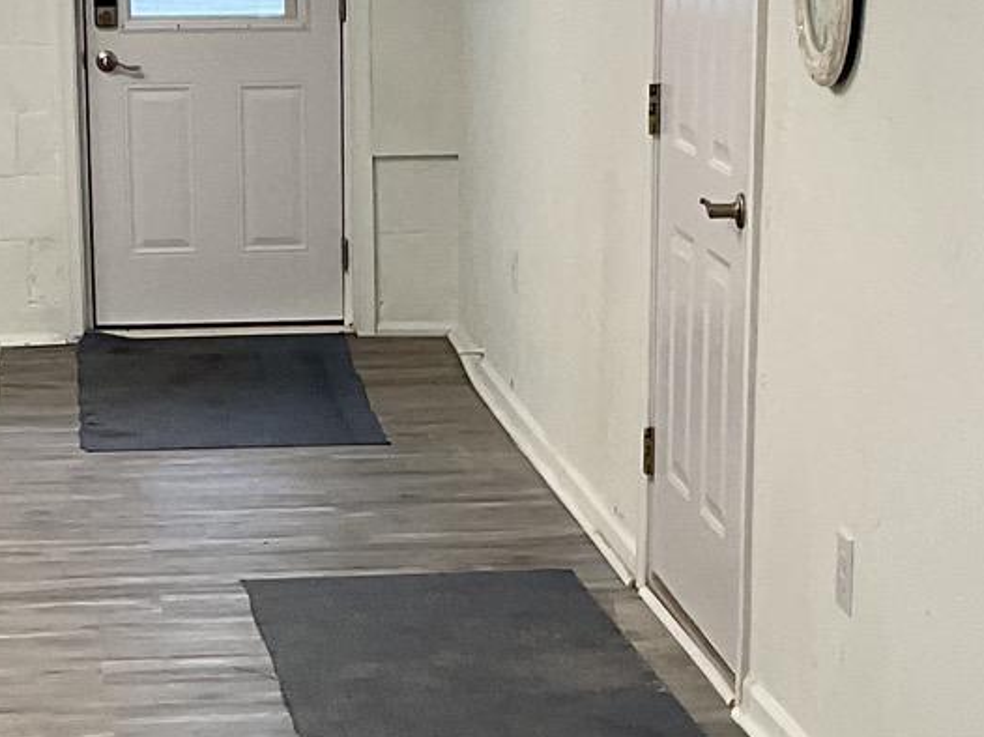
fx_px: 3211
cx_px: 369
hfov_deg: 17.4
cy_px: 653
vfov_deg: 13.0
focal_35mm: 113
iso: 50
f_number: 1.8
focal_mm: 3
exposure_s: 1/120
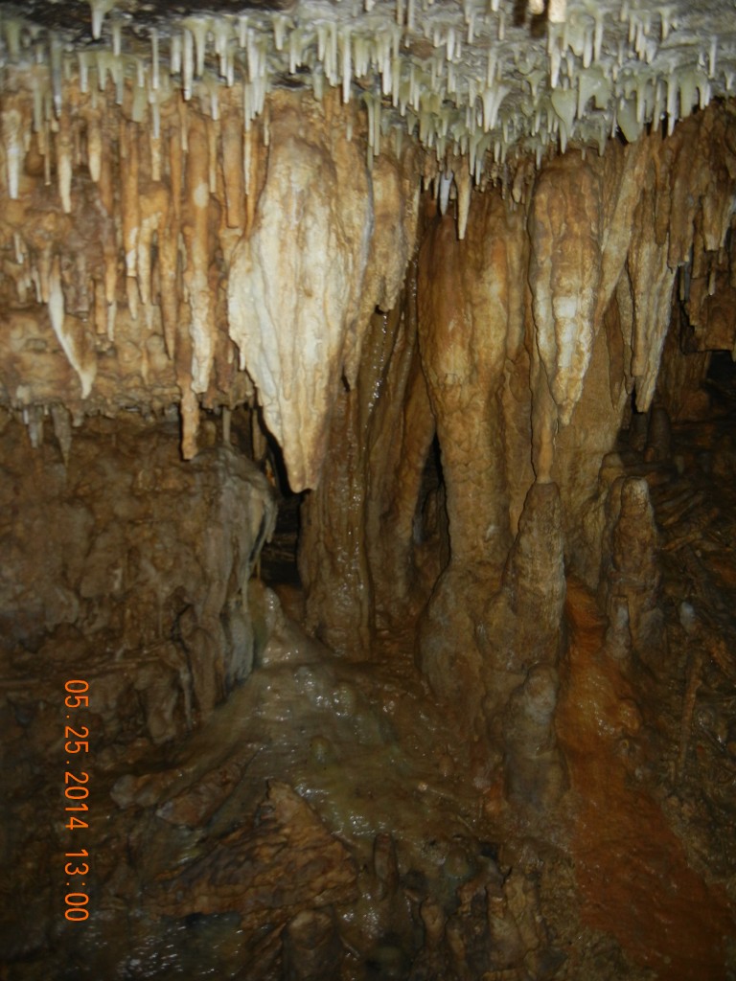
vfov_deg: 60.0
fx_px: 850
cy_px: 490
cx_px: 368
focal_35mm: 30
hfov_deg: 46.8
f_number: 3.5
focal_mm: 5.4
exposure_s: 1/30
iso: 200
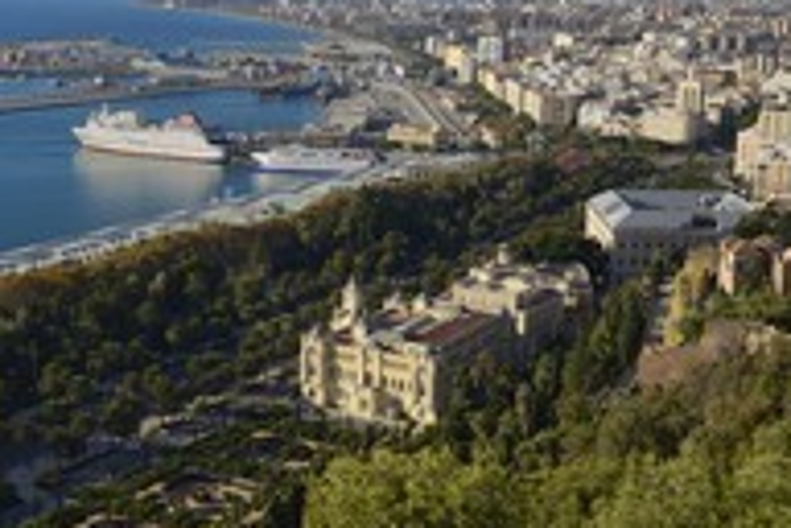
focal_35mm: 59
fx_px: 1296
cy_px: 280
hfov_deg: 33.9
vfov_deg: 23.0
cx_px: 334
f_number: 11
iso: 200
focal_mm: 27
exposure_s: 1/250
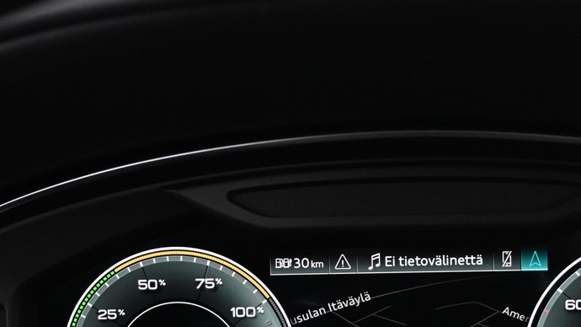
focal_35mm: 59
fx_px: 909
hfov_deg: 35.0
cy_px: 242
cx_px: 401
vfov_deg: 20.2
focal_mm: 16
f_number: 3.5
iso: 1600
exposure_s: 1/40
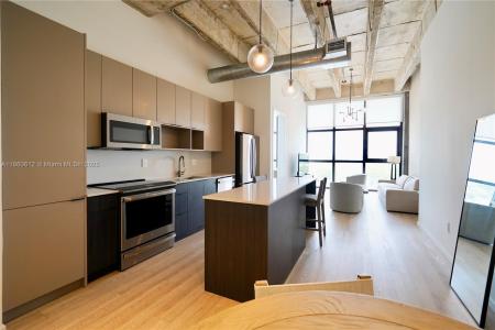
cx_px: 248
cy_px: 165
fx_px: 192
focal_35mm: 14
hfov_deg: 104.3
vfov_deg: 81.2
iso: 250
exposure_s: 1/60
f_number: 4
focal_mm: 14
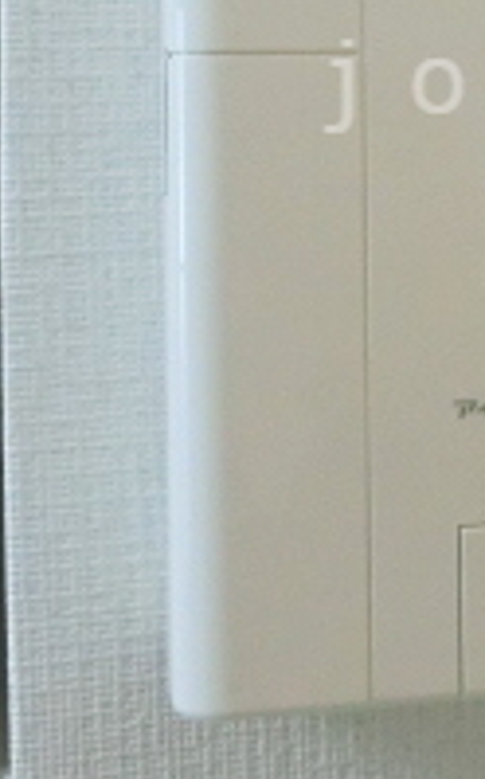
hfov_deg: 15.3
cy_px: 86
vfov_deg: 24.6
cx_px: 591
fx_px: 1738
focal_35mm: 82
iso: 800
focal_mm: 4.24
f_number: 3
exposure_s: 1/400
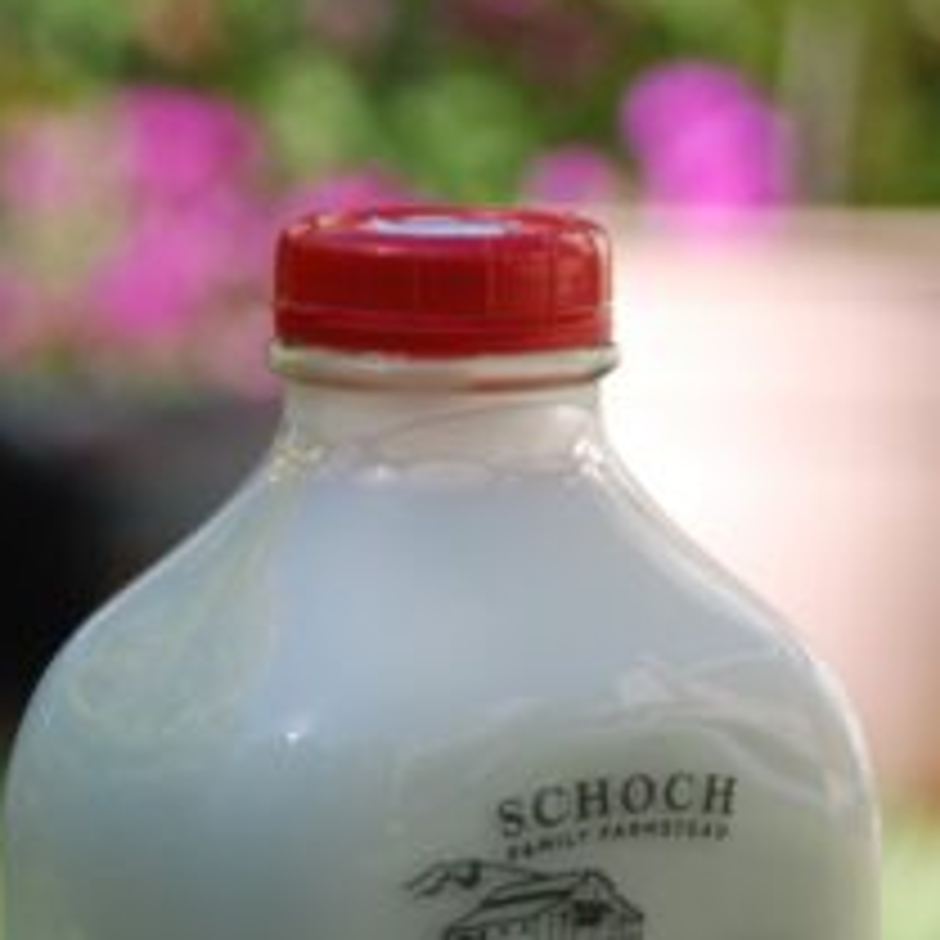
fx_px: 9770
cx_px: 477
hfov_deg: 5.5
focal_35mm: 318
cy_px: 949
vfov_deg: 5.5
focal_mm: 116
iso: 100
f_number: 5.6
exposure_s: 1/160
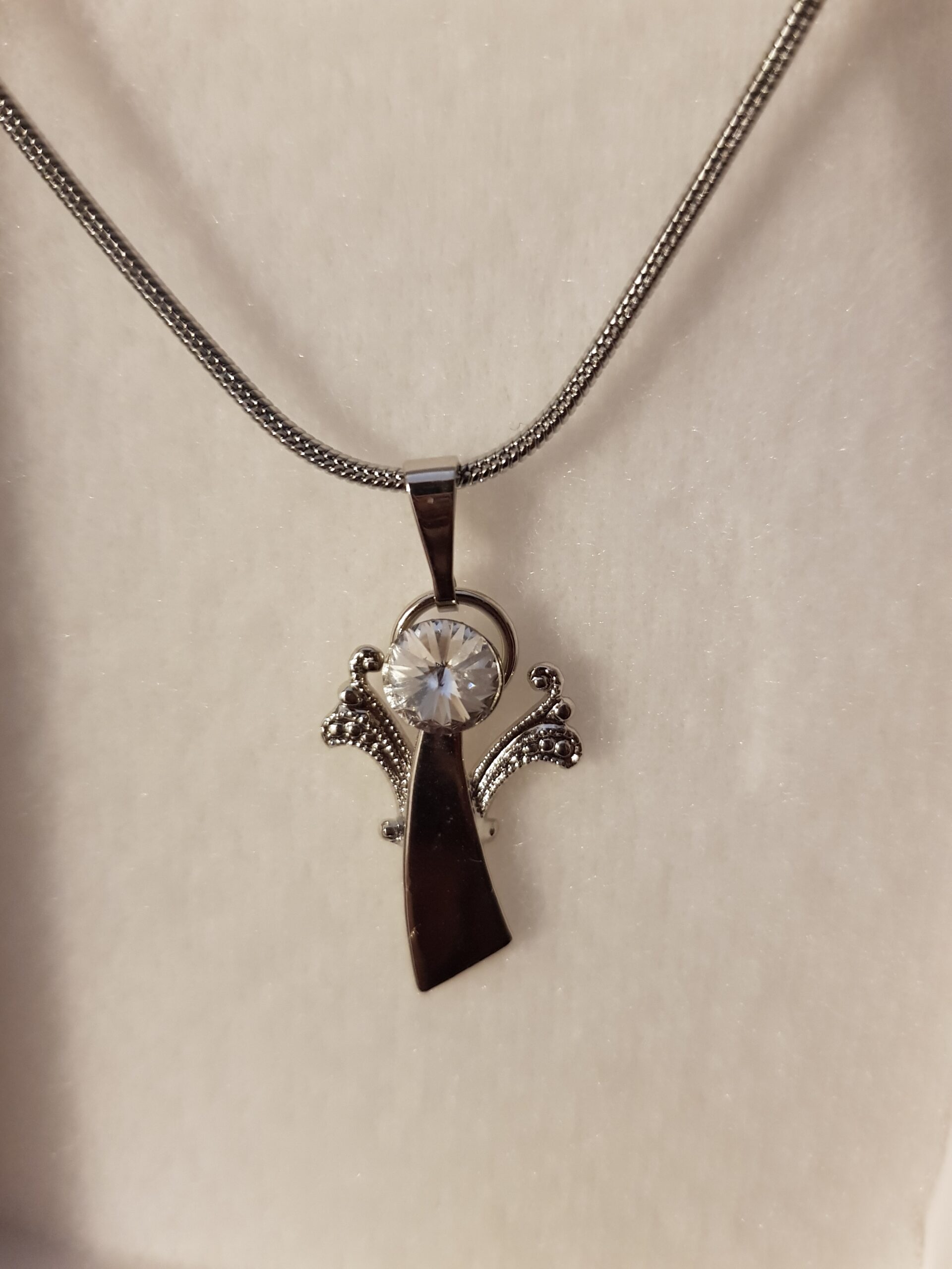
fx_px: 953
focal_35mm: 26
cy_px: 634
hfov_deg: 53.1
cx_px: 476
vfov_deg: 67.3
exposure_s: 1/10
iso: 200
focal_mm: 4.2
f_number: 1.7
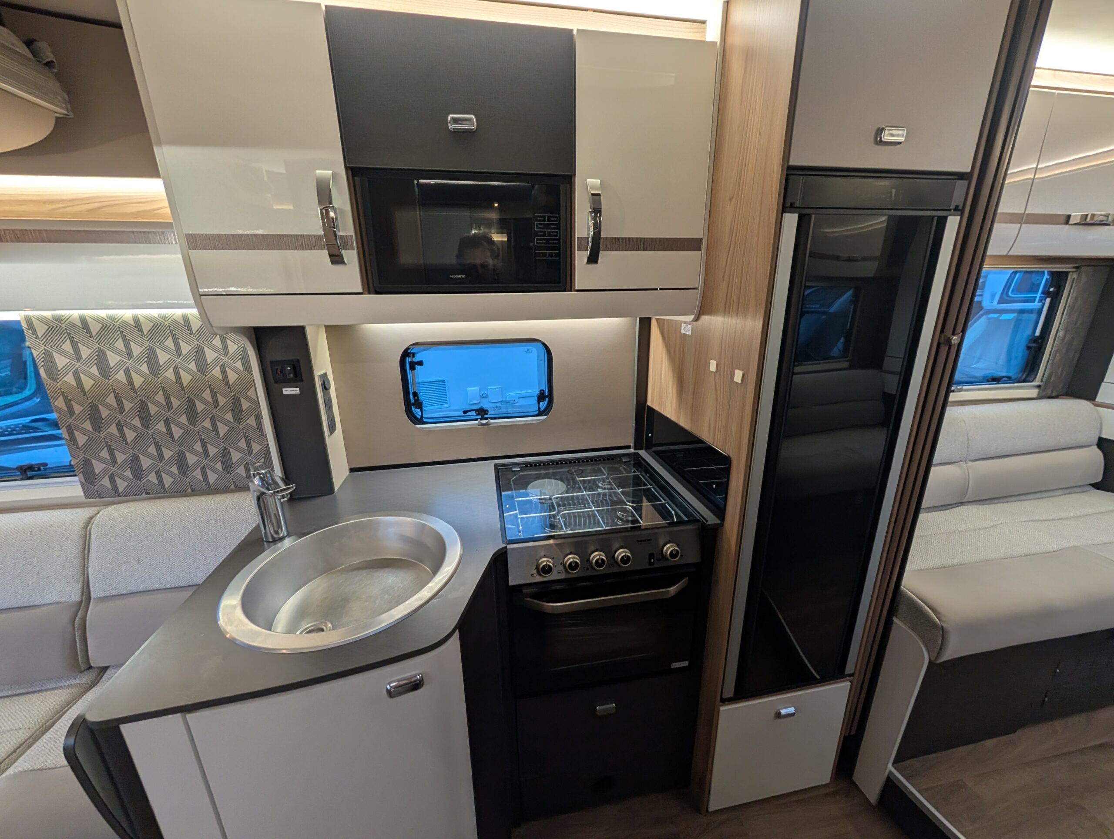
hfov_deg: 110.5
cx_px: 557
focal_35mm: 12
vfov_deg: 94.6
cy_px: 420
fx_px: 387
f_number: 1.7
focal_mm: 2.02
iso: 92
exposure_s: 1/47.5
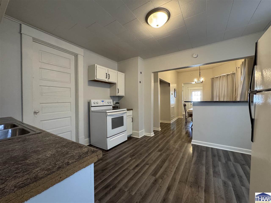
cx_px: 136
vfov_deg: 85.7
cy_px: 102
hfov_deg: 102.1
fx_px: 110
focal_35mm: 14
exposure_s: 1/60
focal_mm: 2.22
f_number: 2.2
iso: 320
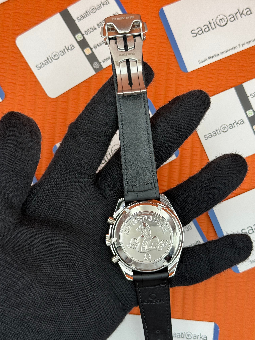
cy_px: 170
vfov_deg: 39.7
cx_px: 128
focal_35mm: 48
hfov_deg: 30.3
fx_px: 471
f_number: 1.78
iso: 64
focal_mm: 6.76
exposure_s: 1/140
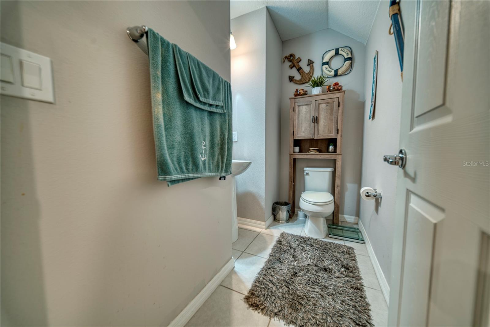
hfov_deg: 112.6
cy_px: 164
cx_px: 245
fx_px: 163
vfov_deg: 90.0
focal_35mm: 12
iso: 100
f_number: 5.6
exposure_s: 1/3
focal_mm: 12
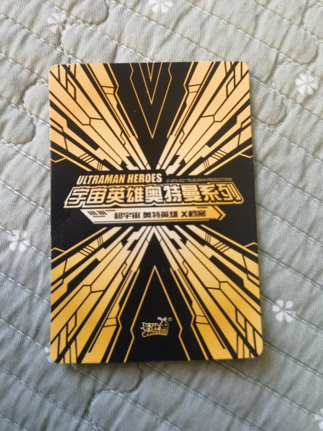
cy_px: 216
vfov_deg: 65.3
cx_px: 162
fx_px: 336
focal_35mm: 27
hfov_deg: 51.4
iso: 200
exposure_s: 1/100
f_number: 1.9
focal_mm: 6.67
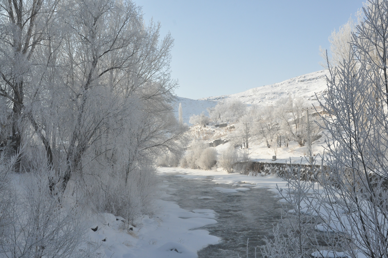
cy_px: 129
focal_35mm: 39
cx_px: 194
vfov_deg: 34.1
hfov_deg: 49.6
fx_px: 420
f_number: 13
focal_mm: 26
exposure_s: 1/640
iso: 800
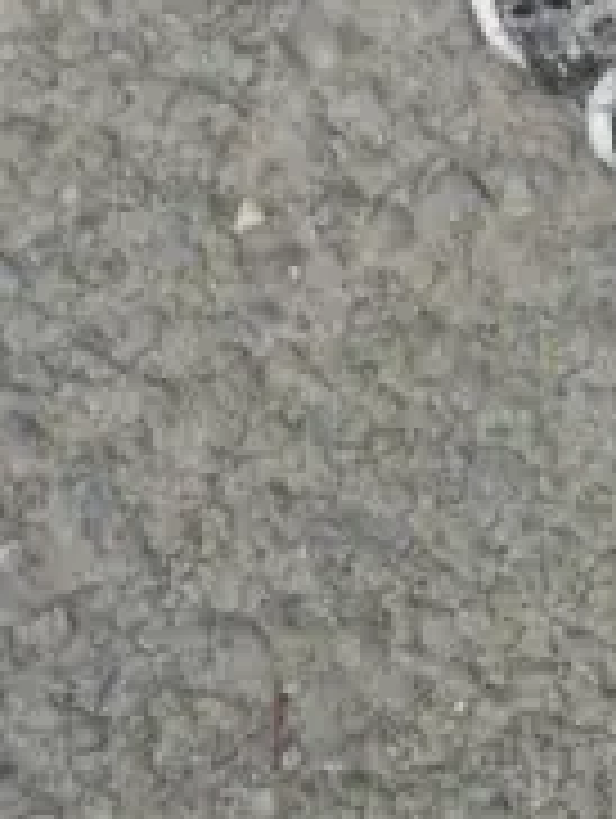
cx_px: 1531
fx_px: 4001
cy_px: -994
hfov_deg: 8.1
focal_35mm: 169
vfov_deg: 10.4
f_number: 5
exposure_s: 1/200
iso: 200
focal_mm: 15
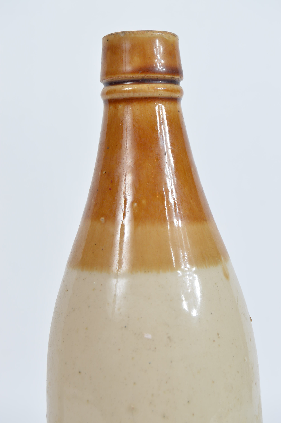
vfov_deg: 24.6
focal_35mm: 82
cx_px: 140
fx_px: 968
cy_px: 212
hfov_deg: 16.5
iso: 100
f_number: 9
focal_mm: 55
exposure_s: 1/80
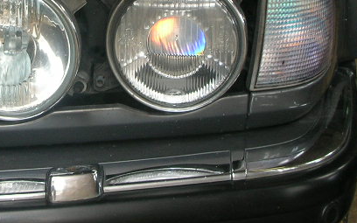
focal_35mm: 93
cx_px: 75
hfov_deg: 22.0
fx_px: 905
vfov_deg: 13.9
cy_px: 28
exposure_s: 1/30
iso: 50
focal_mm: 5.8
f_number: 3
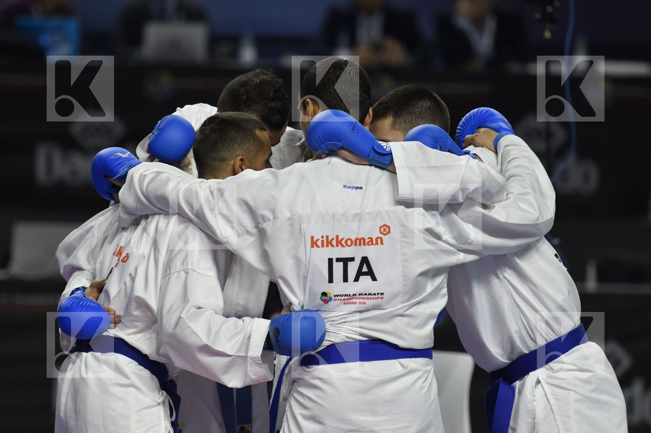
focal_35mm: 420
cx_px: 326
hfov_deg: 4.9
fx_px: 7591
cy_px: 216
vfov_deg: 3.3
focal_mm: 280
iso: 1250
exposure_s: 1/800
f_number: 4
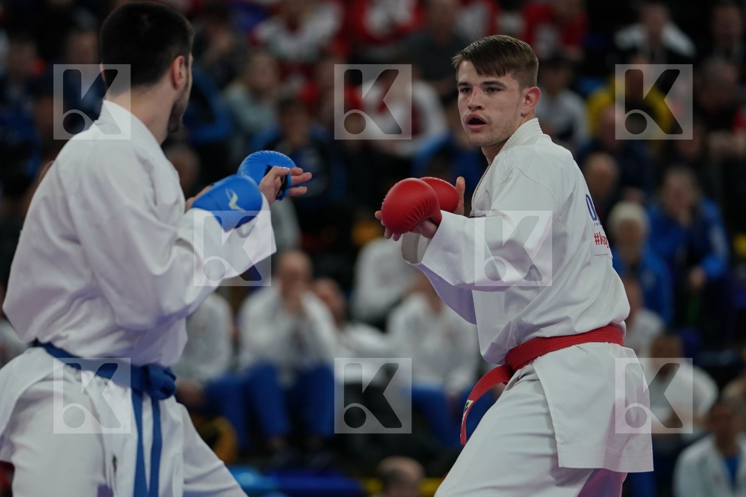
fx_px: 5968
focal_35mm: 288
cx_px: 373
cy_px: 248
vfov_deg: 4.8
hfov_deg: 7.2
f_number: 2.8
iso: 1250
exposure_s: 1/1000
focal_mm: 192
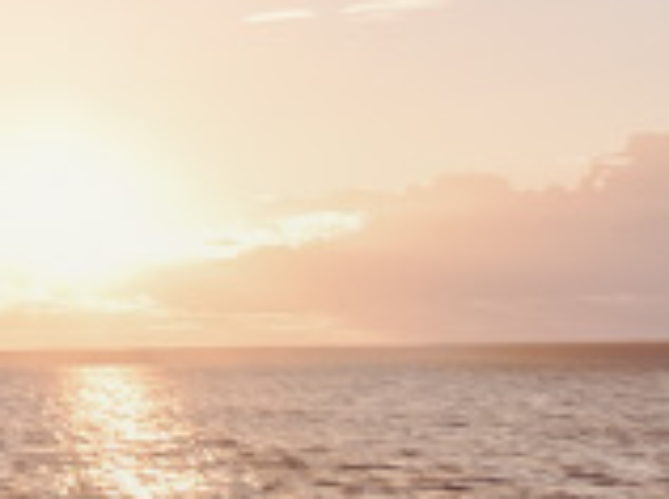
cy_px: -987
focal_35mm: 128
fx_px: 2470
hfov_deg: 9.5
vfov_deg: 9.3
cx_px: -1643
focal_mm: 10
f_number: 5.6
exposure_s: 1/900
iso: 800
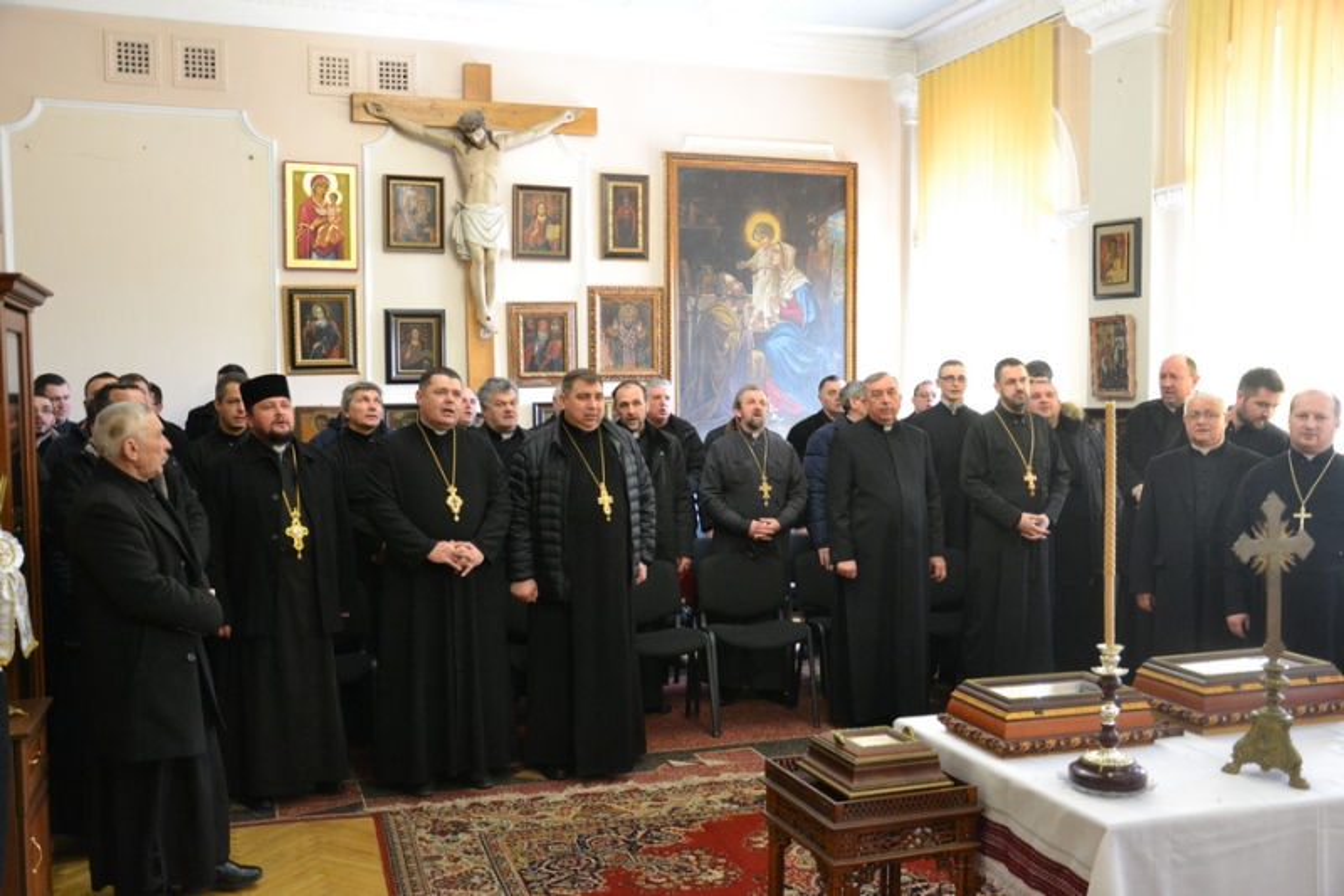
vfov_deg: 40.0
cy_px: 448
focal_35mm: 33
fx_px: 1232
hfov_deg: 57.2
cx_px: 672
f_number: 3.8
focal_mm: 22
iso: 2000
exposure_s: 1/15
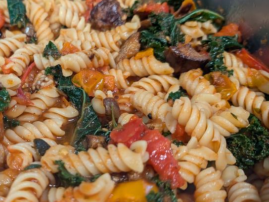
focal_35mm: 41
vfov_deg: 35.2
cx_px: 64
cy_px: 110
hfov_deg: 44.1
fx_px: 319
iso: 605
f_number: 1.68
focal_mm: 6.9
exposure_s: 1/60
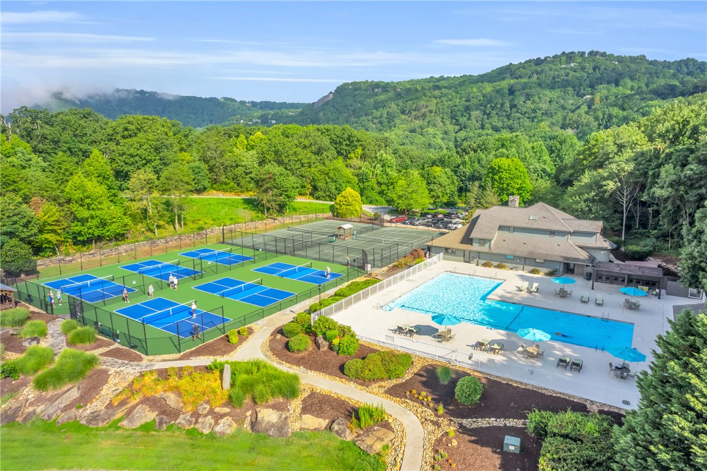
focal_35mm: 22
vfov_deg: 57.2
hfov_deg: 78.6
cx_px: 354
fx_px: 432
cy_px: 236
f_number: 2.8
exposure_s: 1/240
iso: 100
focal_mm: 8.38
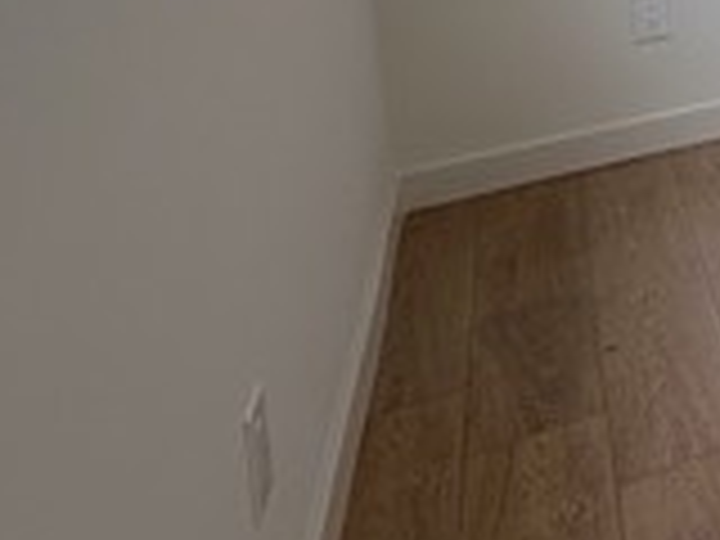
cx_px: 1242
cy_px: -261
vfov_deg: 21.9
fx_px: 1165
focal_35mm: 56
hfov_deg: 22.7
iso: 64
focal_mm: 2.22
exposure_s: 1/121
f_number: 2.2
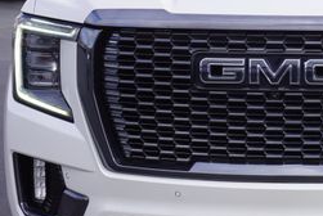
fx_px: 928
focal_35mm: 103
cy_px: 87
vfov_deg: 13.3
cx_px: 268
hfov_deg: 19.5
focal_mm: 27
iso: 100
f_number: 9
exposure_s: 1/125
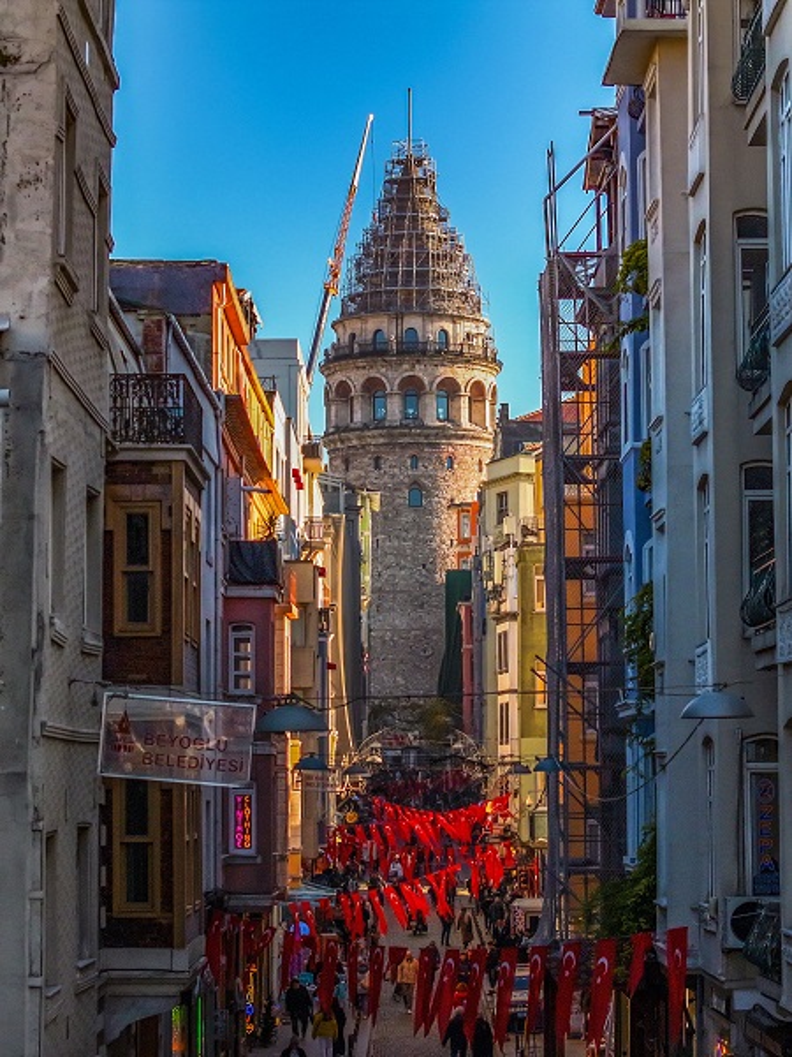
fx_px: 2135
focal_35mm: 70
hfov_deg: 21.0
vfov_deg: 27.8
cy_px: 528
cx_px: 396
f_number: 2.8
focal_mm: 19.35
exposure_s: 1/3200
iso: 200
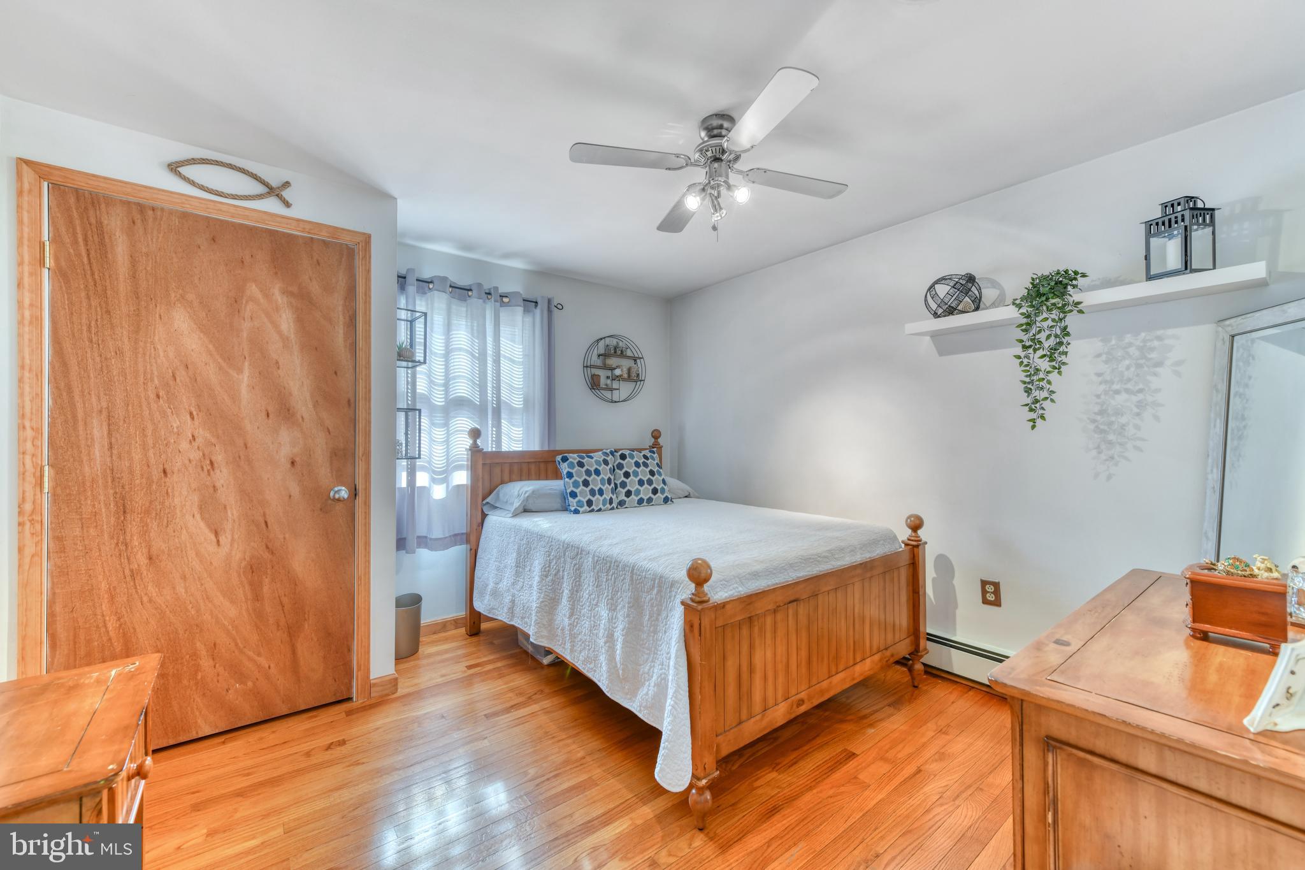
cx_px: 652
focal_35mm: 14
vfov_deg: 81.2
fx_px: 507
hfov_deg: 104.3
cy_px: 435
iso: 400
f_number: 8
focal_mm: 14
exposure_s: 1/100
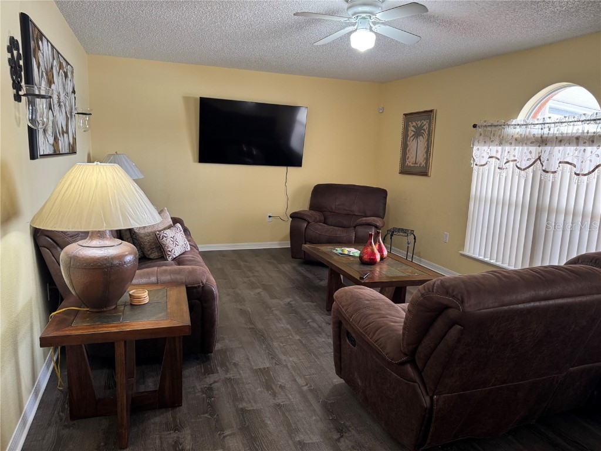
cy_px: 226
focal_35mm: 24
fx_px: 417
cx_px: 300
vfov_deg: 56.8
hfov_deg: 71.6
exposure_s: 1/60
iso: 250
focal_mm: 6.76
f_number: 1.78
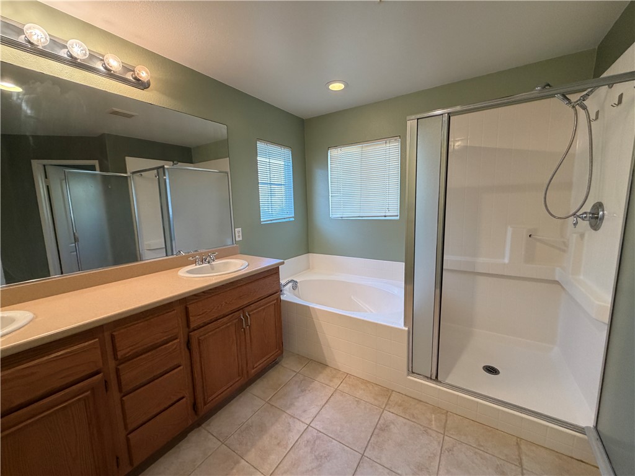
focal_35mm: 14
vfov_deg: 85.7
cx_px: 318
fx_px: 257
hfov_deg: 102.1
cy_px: 238
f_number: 2.2
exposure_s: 1/120
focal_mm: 2.22
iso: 320
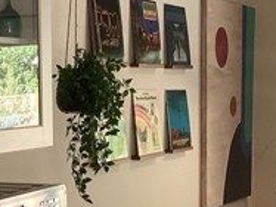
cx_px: 10
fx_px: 845
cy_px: 152
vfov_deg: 13.9
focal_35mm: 106
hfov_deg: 18.2
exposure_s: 1/60
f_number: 2.4
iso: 64
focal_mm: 3.3
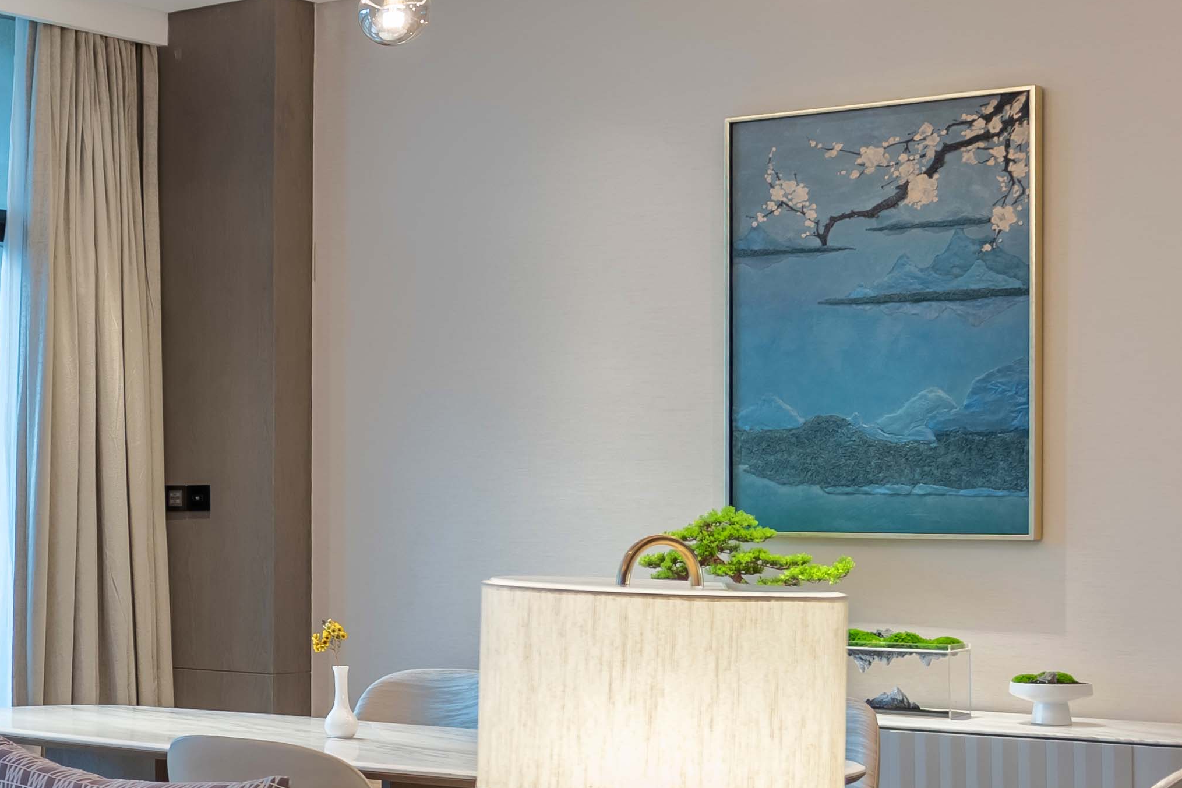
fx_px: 2397
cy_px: 1246
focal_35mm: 73
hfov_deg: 22.5
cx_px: -617
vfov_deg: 16.7
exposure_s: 1/10
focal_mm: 18
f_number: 5
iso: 160
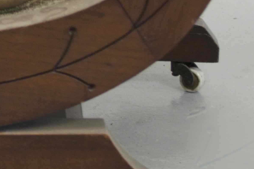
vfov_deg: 5.3
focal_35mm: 258
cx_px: -124
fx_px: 1819
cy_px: -68
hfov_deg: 7.8
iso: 400
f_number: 5
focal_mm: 34
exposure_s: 1/20
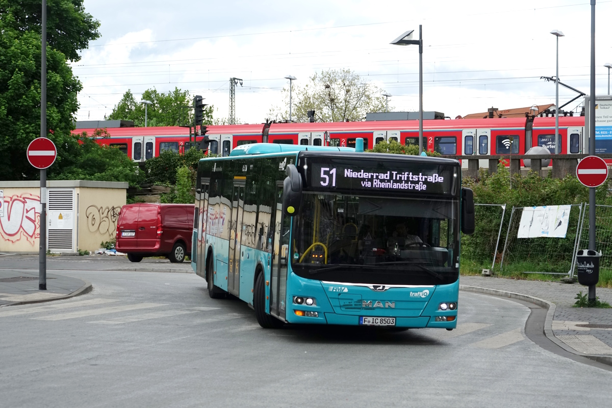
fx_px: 1530
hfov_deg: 22.6
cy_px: 204
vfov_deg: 15.2
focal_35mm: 90
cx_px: 306
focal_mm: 32.83
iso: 125
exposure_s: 1/800
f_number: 4
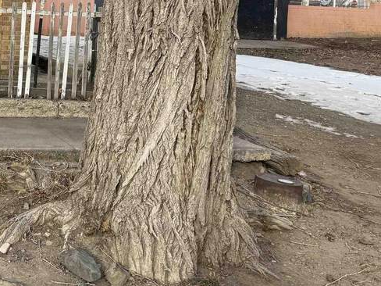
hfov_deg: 26.7
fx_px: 693
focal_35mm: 63
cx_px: -92
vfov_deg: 22.5
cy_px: 13
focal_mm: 6.76
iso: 80
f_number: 1.78
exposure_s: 1/1770
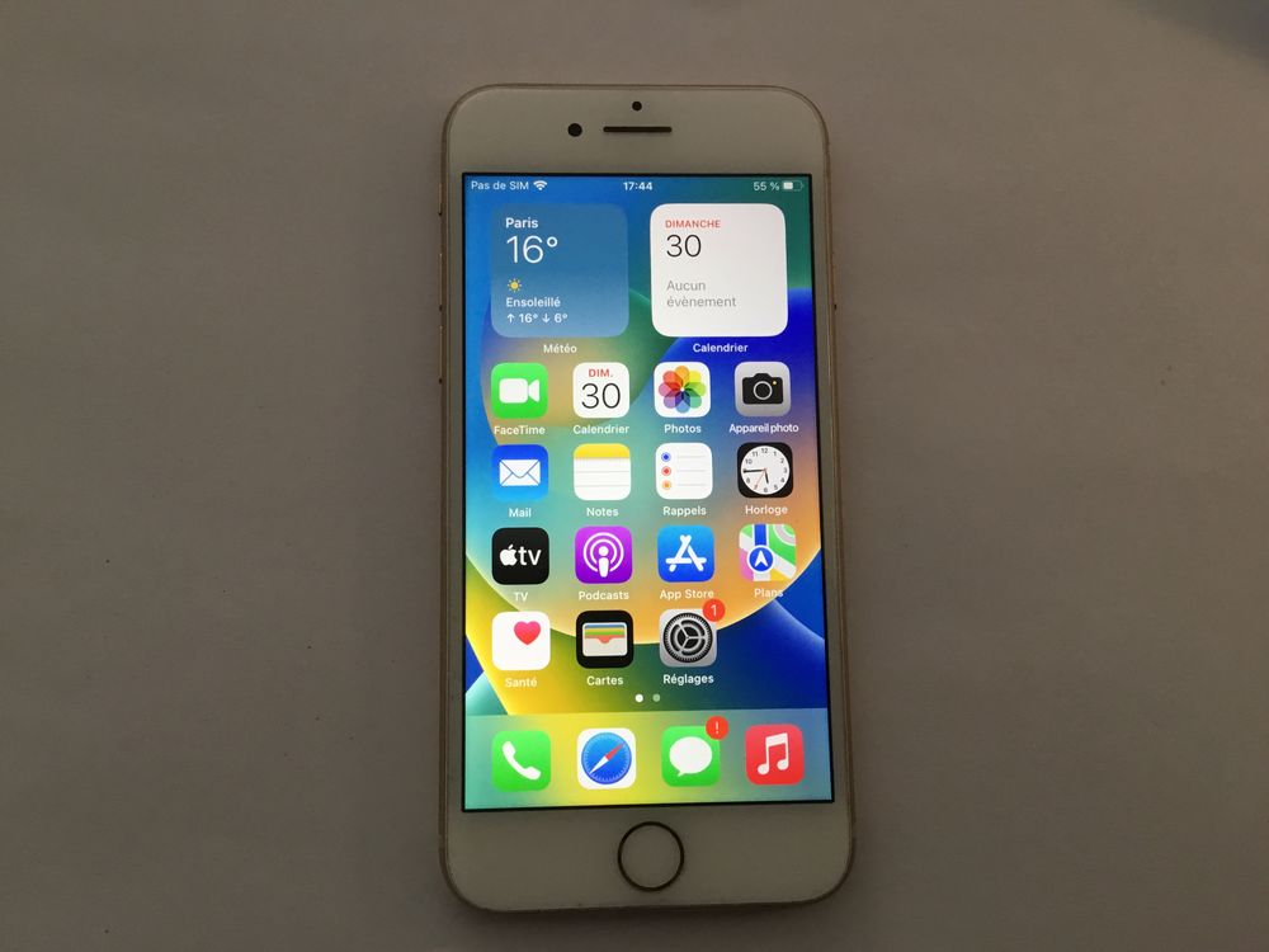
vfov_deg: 45.4
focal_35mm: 31
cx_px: 634
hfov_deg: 58.4
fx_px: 1136
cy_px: 476
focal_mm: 3.3
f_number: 2.4
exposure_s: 1/33
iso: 100
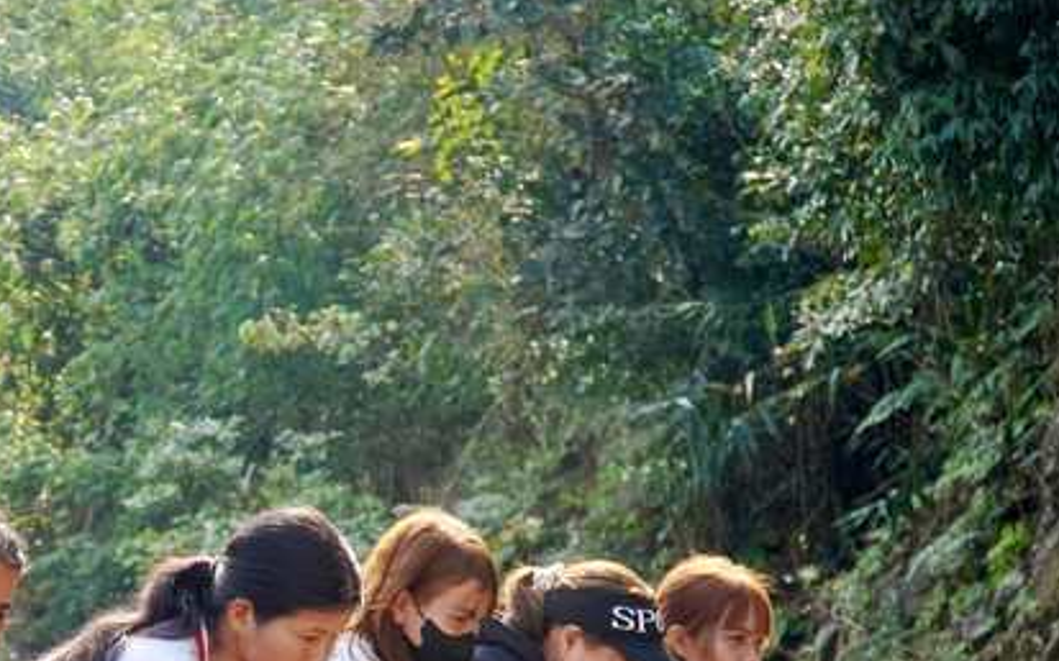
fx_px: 3636
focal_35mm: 126
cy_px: 624
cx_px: -144
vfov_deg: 10.3
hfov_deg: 16.0
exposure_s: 1/320
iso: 100
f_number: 4.5
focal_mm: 34
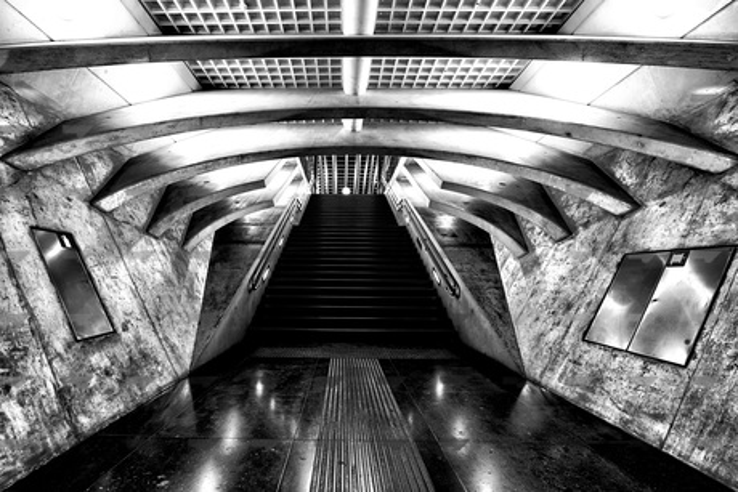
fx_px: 287
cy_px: 246
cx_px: 369
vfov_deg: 81.2
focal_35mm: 14
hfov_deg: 104.2
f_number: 13
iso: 100
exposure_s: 8
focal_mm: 14
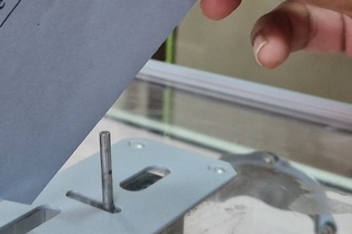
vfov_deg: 17.3
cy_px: 39
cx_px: 95
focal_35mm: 78
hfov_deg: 25.7
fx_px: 762
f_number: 1.8
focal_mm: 5.4
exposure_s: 1/100
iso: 320
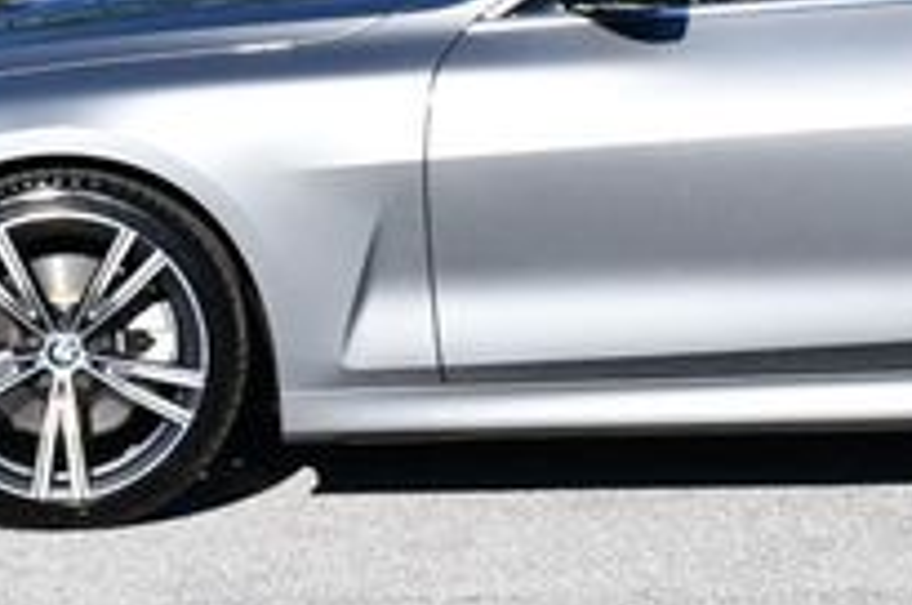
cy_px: -169
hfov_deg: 9.6
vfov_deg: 6.4
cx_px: 903
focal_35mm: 213
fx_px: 5387
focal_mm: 34
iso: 100
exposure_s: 1/320
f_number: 9
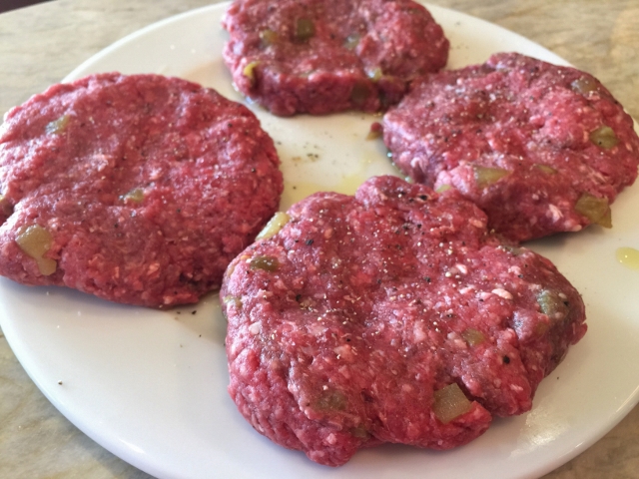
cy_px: 240
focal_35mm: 29
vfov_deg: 48.2
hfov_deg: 61.7
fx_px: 535
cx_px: 320
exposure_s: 1/30
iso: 50
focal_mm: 4.15
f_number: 2.2
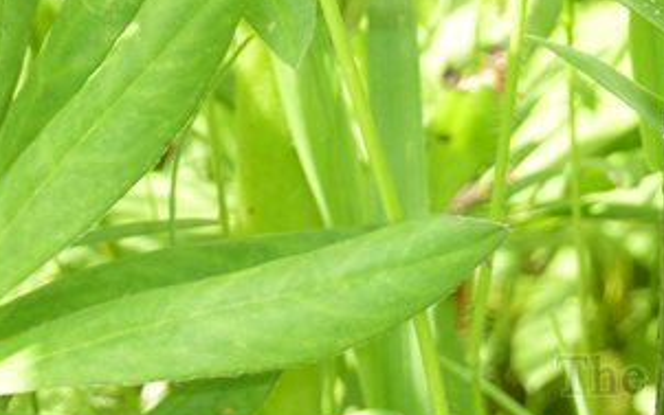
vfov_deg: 4.5
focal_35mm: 292
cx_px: 862
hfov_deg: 7.1
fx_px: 5286
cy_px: -127
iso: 100
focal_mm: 17
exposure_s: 1/80
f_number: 4.3
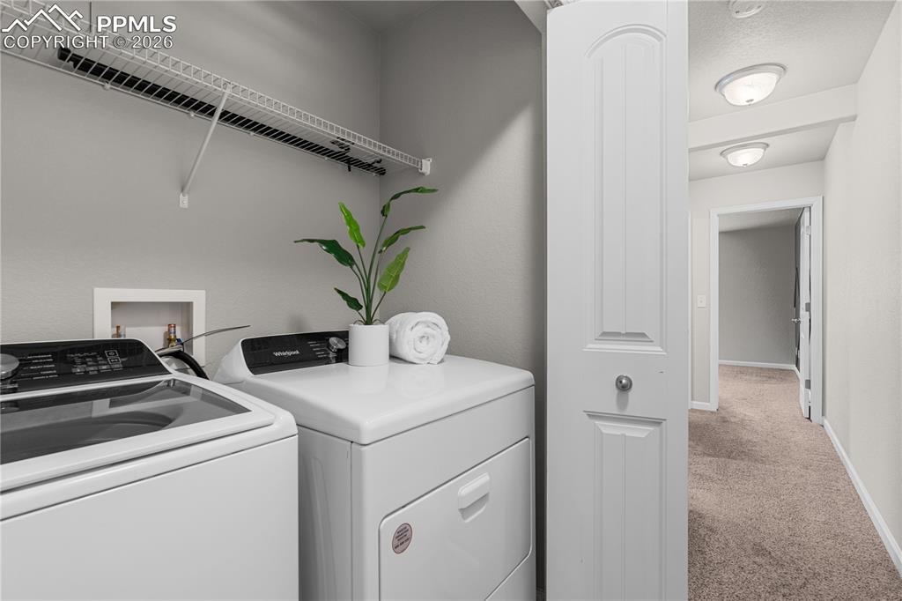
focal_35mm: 17
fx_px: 426
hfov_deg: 93.3
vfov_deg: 70.4
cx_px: 451
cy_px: 300
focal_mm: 17
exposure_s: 2
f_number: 8
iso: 160
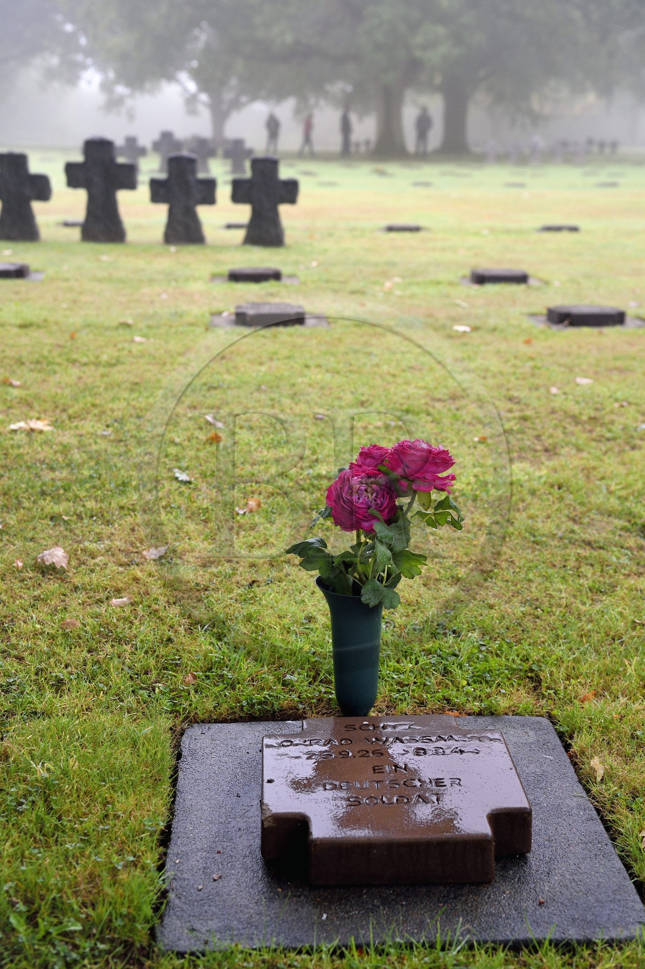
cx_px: 322
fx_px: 1291
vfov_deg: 41.1
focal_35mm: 48
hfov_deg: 28.0
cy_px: 484
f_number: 5.6
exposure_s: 1/160
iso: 800
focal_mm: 48
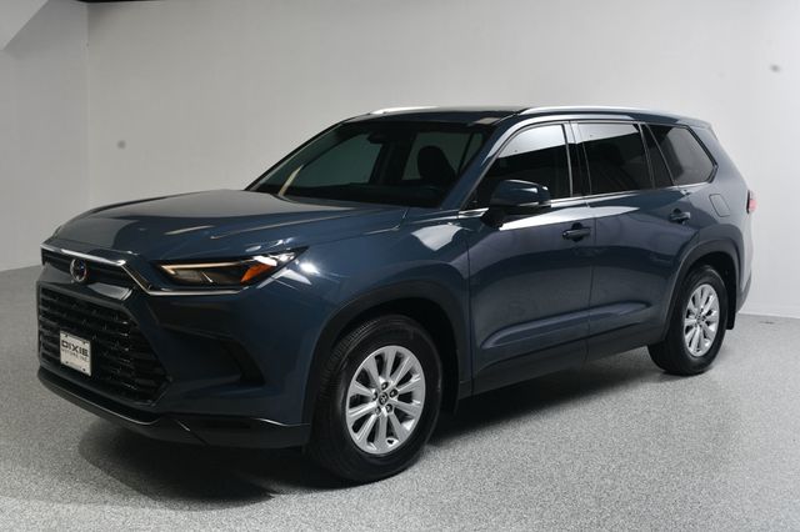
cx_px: 400
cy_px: 266
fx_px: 888
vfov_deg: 33.4
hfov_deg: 48.5
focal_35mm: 40
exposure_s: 1/160
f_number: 13
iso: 100
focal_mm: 27
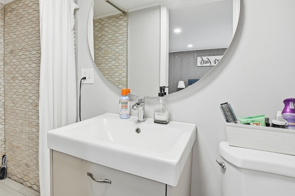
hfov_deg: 84.3
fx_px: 160
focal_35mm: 20
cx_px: 120
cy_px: 91
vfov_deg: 62.8
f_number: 7.1
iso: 400
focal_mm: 11
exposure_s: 1/160
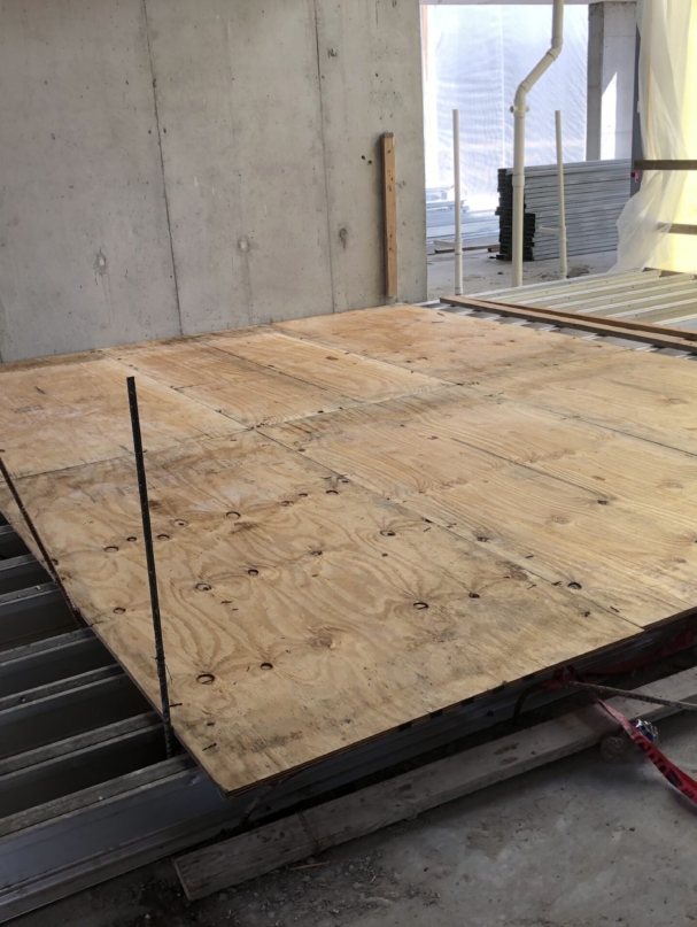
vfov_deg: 63.4
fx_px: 750
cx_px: 348
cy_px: 464
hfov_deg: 49.8
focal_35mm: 28
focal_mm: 3.99
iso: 20
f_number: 1.8
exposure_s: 1/144
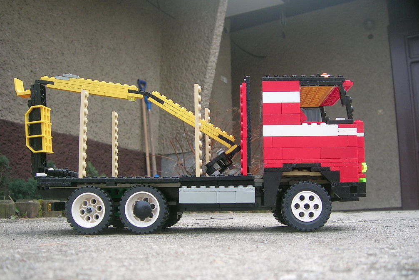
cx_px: 210
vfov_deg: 35.9
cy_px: 154
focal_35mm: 37
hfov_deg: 51.9
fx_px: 431
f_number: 2.8
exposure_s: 1/94.4
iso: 50
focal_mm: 5.4
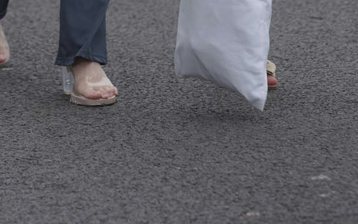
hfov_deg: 4.7
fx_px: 4391
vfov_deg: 2.9
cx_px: 47
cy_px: -322
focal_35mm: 450
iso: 400
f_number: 3.2
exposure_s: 1/400
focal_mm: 135
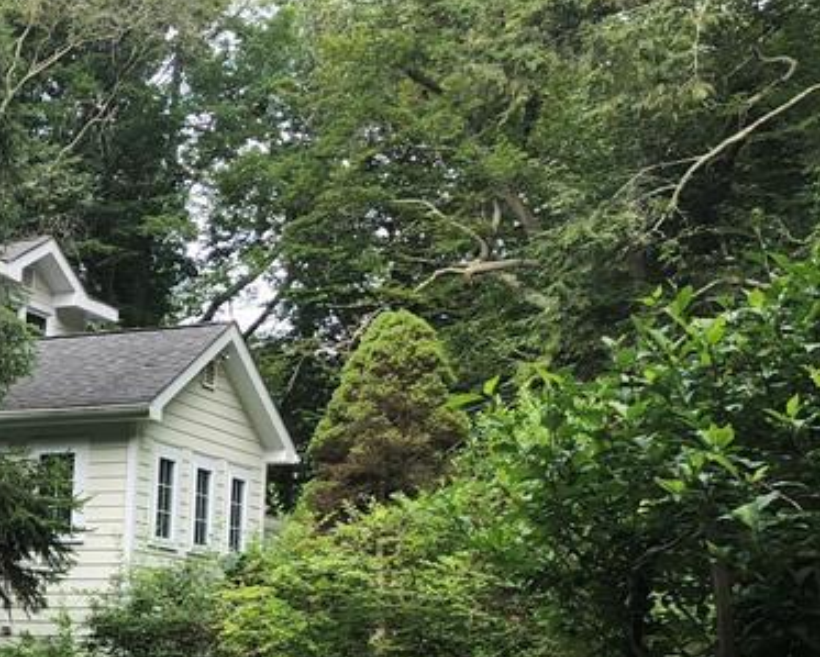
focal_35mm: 75
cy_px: 692
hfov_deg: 22.7
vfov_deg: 19.7
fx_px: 1822
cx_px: -233
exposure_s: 1/236
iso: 20
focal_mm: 3.99
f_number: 1.8
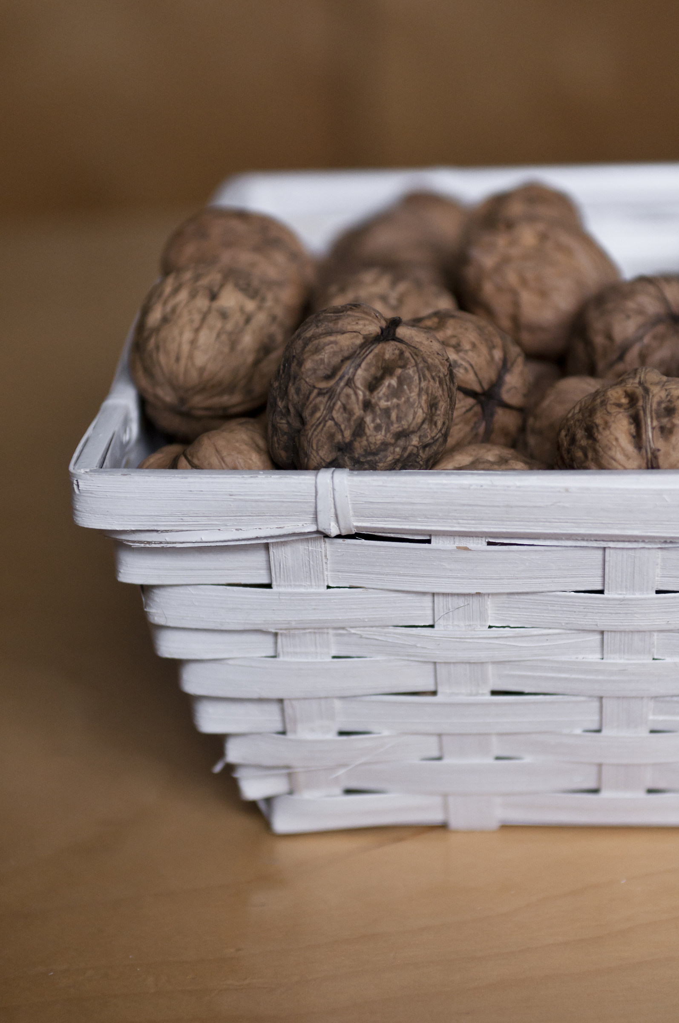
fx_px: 2340
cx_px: 340
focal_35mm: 82
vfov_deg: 24.6
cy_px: 512
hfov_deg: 16.5
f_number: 3.5
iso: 800
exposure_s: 1/500
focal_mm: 55
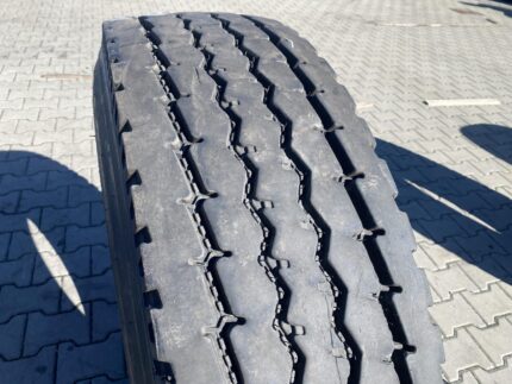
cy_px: 192
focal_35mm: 26
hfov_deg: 67.3
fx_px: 385
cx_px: 256
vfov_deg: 53.1
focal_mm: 4.25
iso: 32
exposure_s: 1/1170
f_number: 1.8
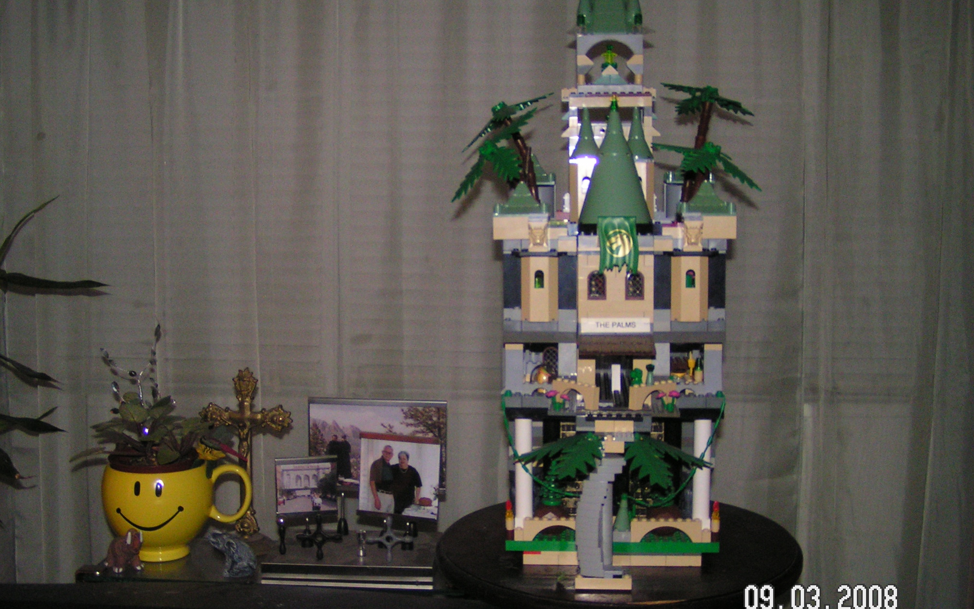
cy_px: 299
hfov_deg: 48.2
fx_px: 1088
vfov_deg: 31.3
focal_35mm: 41
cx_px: 485
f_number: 2.8
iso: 200
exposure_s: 1/40
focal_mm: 5.8
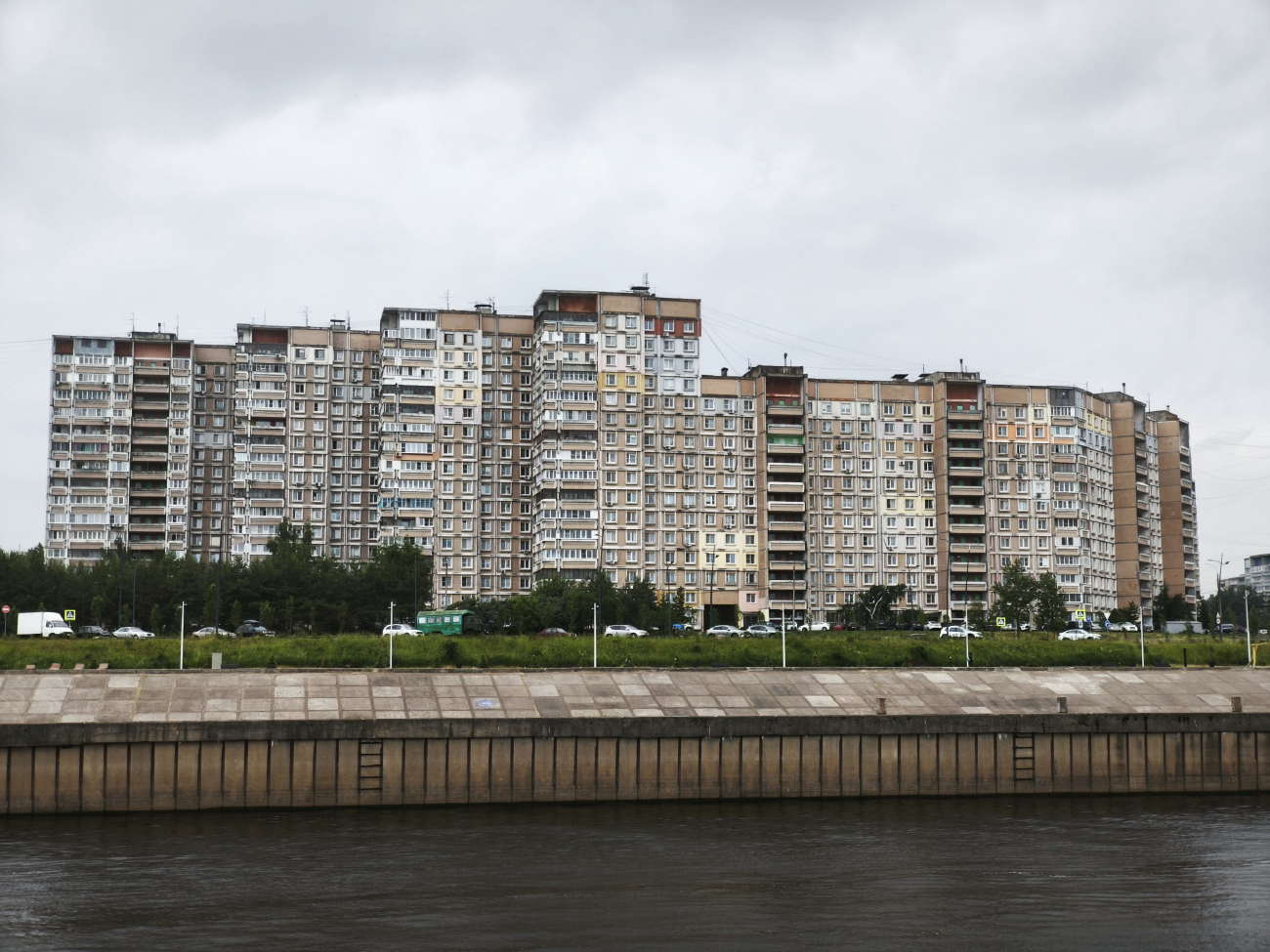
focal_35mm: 50
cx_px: 635
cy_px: 476
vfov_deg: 29.1
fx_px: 1834
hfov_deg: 38.2
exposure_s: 1/100
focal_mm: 7.1
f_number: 1.9
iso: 64
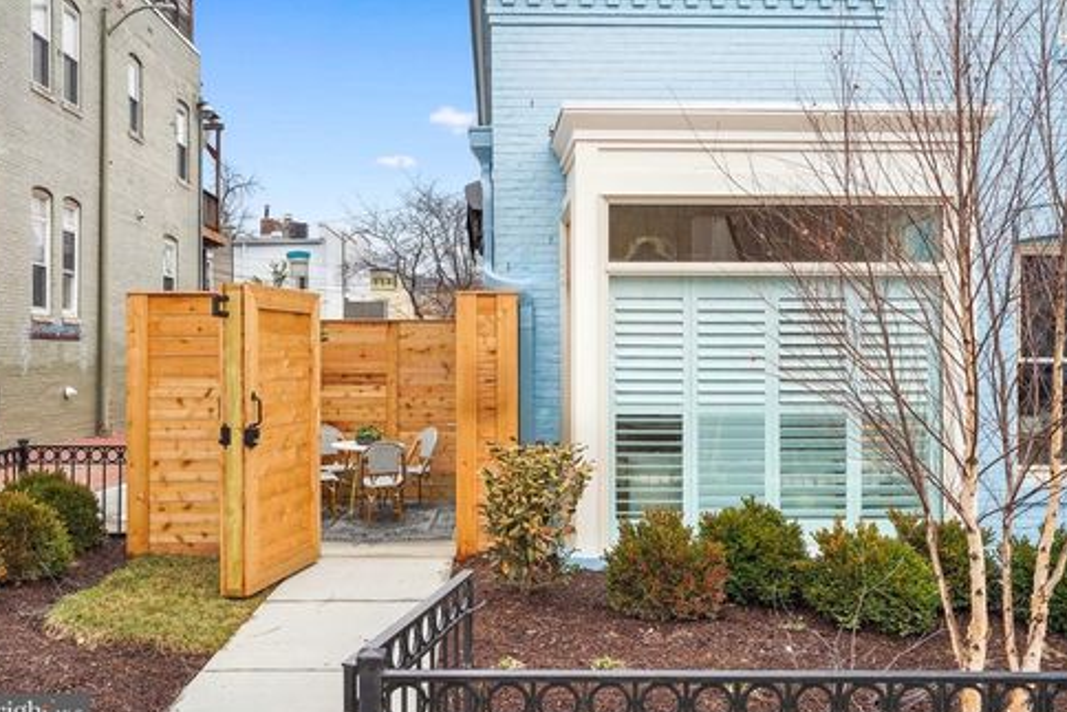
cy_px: 365
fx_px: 949
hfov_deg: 58.7
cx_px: 522
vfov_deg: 41.1
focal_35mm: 32
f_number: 8
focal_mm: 31
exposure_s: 1/160
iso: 320
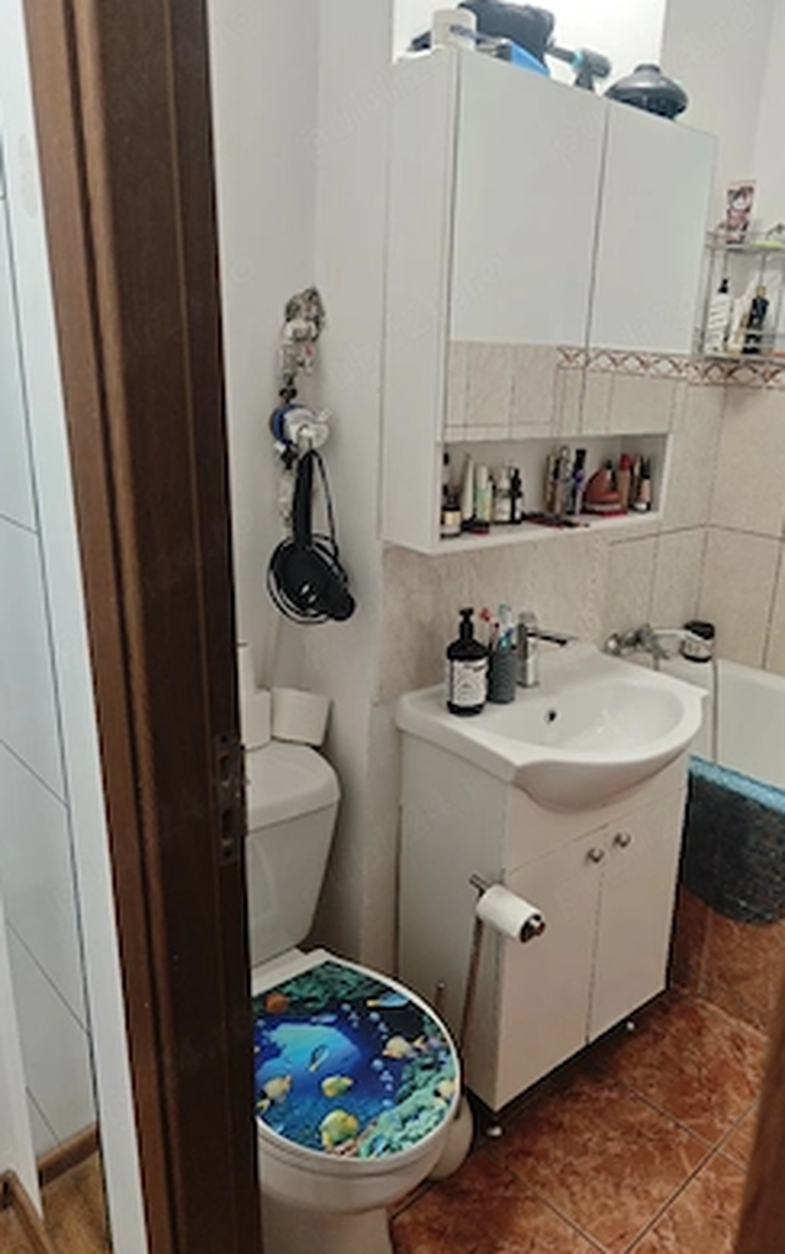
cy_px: 621
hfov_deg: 49.0
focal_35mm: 25
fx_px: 855
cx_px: 466
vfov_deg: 72.5
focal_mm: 8.72
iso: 160
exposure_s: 1/50
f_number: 1.63
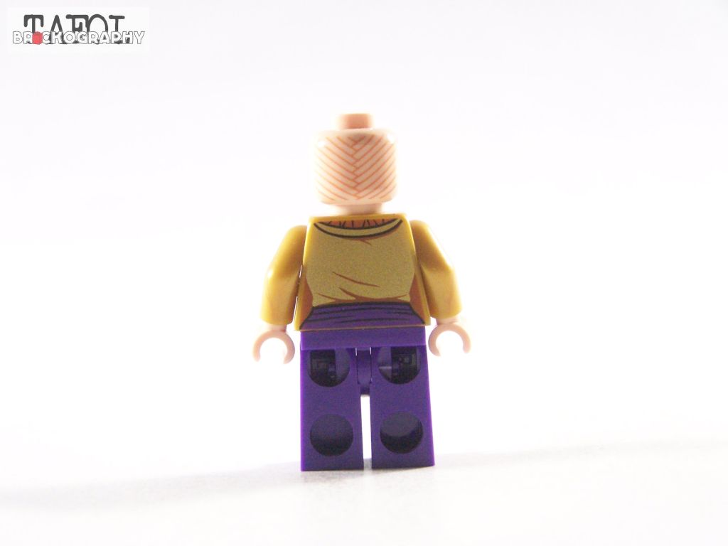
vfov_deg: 15.7
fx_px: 1977
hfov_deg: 20.9
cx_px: 364
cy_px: 273
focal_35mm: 94
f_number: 3.2
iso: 400
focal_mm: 15.6
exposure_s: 1/45
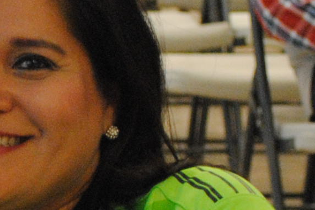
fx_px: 4280
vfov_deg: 2.8
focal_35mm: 489
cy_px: 157
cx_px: -486
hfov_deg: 4.1
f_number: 5.3
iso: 800
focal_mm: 48
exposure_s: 1/80
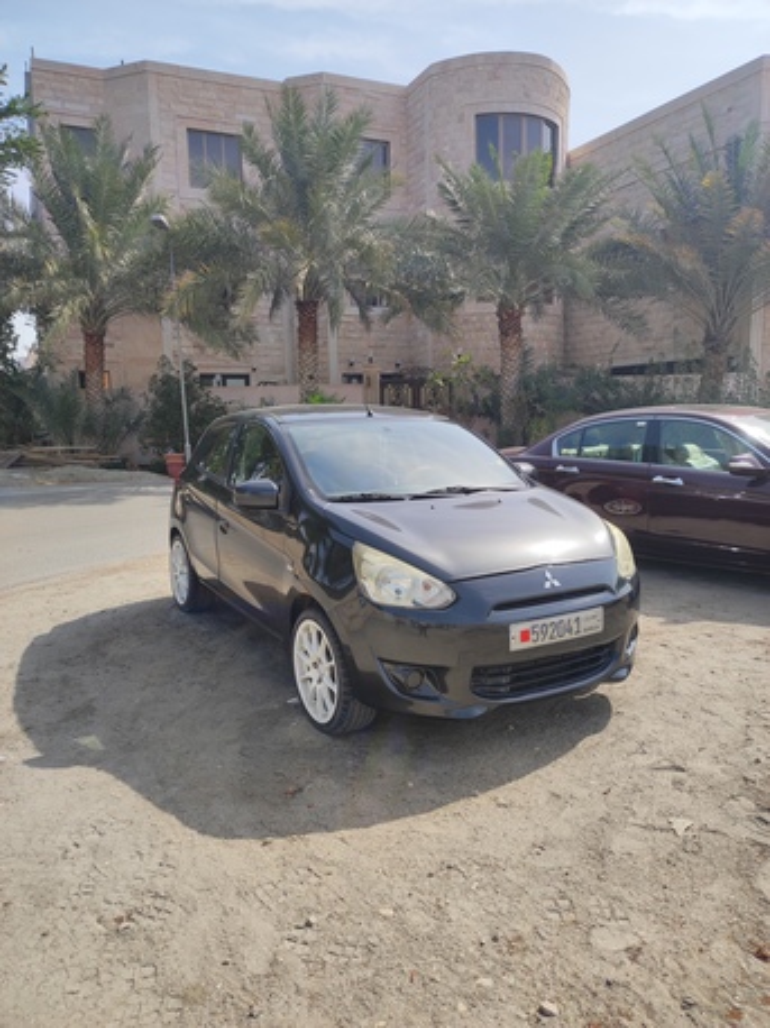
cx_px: 385
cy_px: 514
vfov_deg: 69.4
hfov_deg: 54.8
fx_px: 742
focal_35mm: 25
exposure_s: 1/994
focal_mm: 4.7
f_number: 1.79
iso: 50
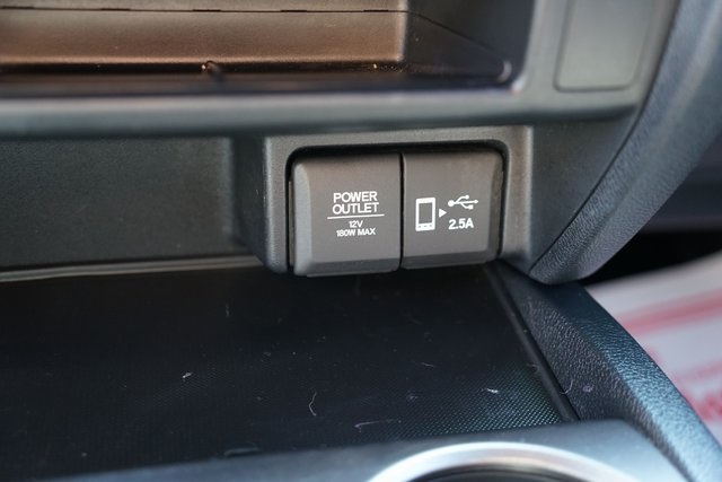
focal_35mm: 41
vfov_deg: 32.6
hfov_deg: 47.4
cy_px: 241
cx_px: 361
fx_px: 822
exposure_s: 1/60
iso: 2000
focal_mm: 41
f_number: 3.2
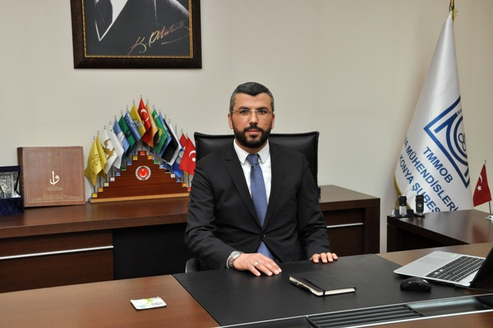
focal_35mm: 51
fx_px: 698
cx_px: 246
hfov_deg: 38.9
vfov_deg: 26.4
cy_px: 164
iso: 1000
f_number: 6.3
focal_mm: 34
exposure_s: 1/60
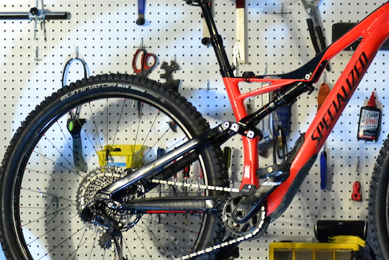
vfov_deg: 7.5
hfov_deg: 11.1
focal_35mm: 184
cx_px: 301
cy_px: 115
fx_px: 1989
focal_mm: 70
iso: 3200
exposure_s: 1/80
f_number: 5
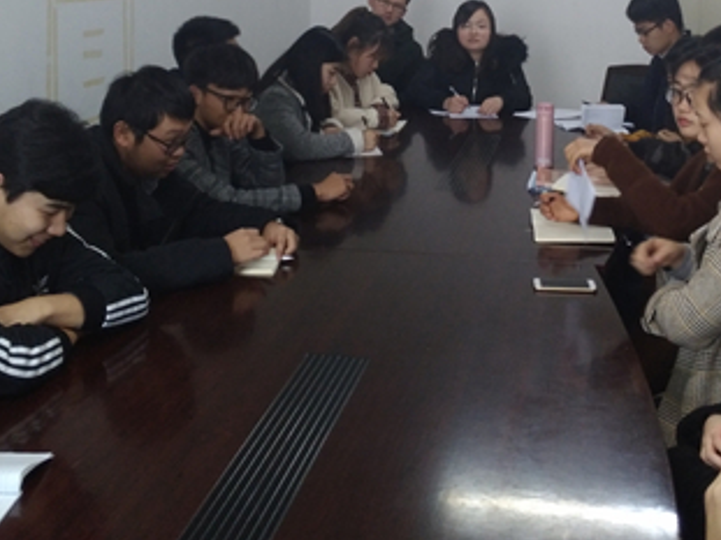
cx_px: 443
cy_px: 32
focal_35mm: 54
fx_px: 1124
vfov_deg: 26.0
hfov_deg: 35.4
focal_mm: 3.78
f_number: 2
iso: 348
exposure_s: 1/33
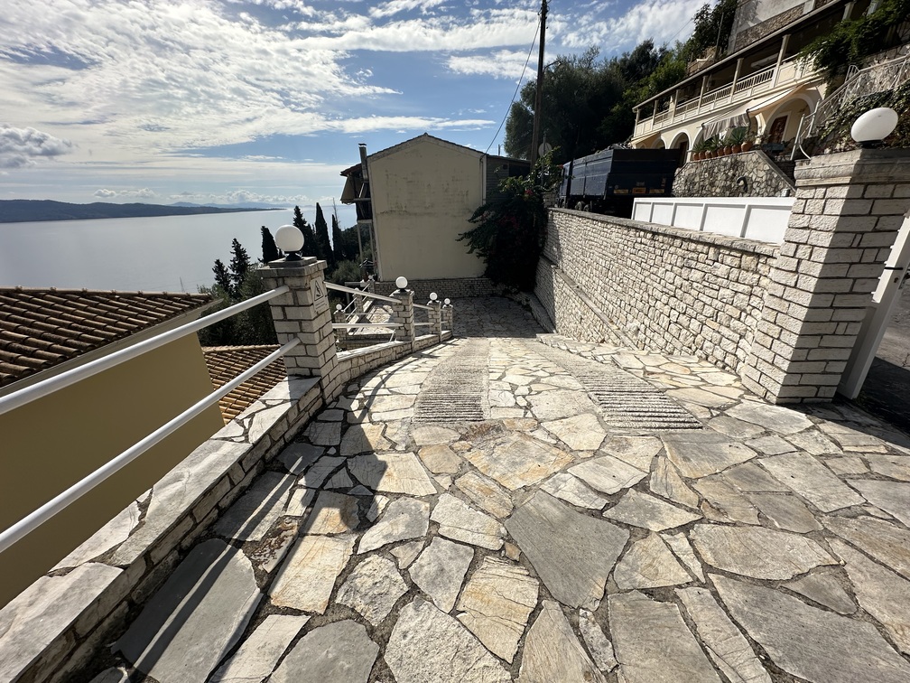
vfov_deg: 85.7
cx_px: 455
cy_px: 342
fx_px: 368
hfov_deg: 102.1
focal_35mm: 14
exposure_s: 1/3731
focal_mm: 2.22
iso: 40
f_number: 2.2
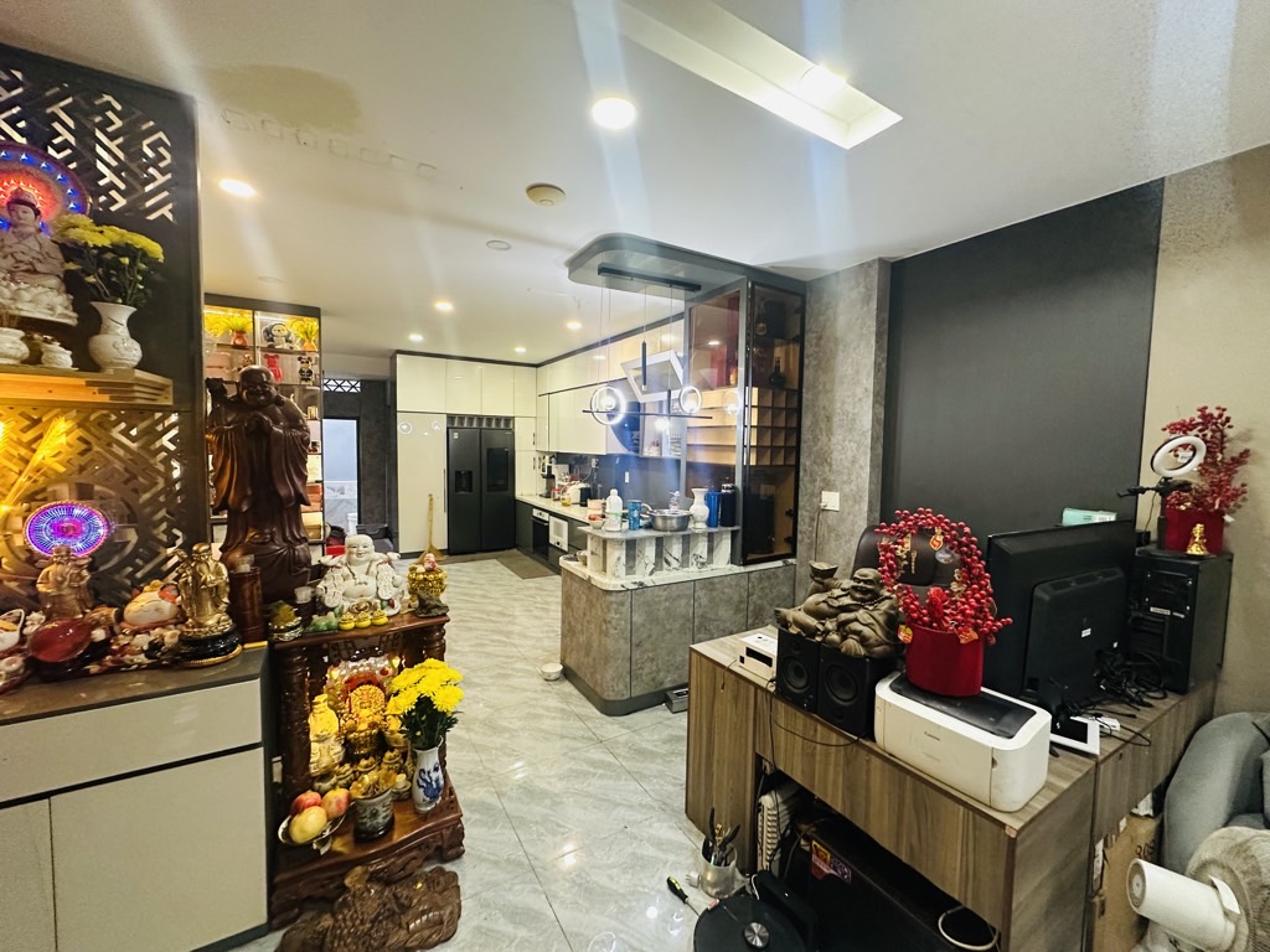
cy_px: 476
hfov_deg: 102.1
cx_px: 635
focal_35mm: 14
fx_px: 514
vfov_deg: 85.7
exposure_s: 1/50
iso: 400
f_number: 2.2
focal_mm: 2.22
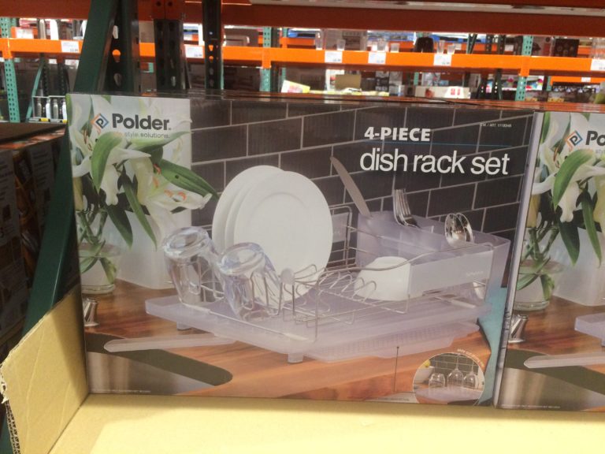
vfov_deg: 48.2
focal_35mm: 29
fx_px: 507
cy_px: 227
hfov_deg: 61.7
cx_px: 302
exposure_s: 1/30
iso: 250
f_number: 2.2
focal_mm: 4.15
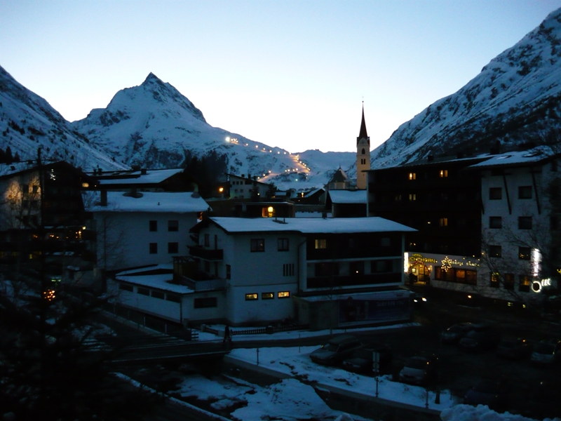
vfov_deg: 42.9
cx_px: 280
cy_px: 210
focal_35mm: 33
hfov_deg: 55.4
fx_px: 535
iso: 640
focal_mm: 5.5
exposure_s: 1/30
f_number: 2.8
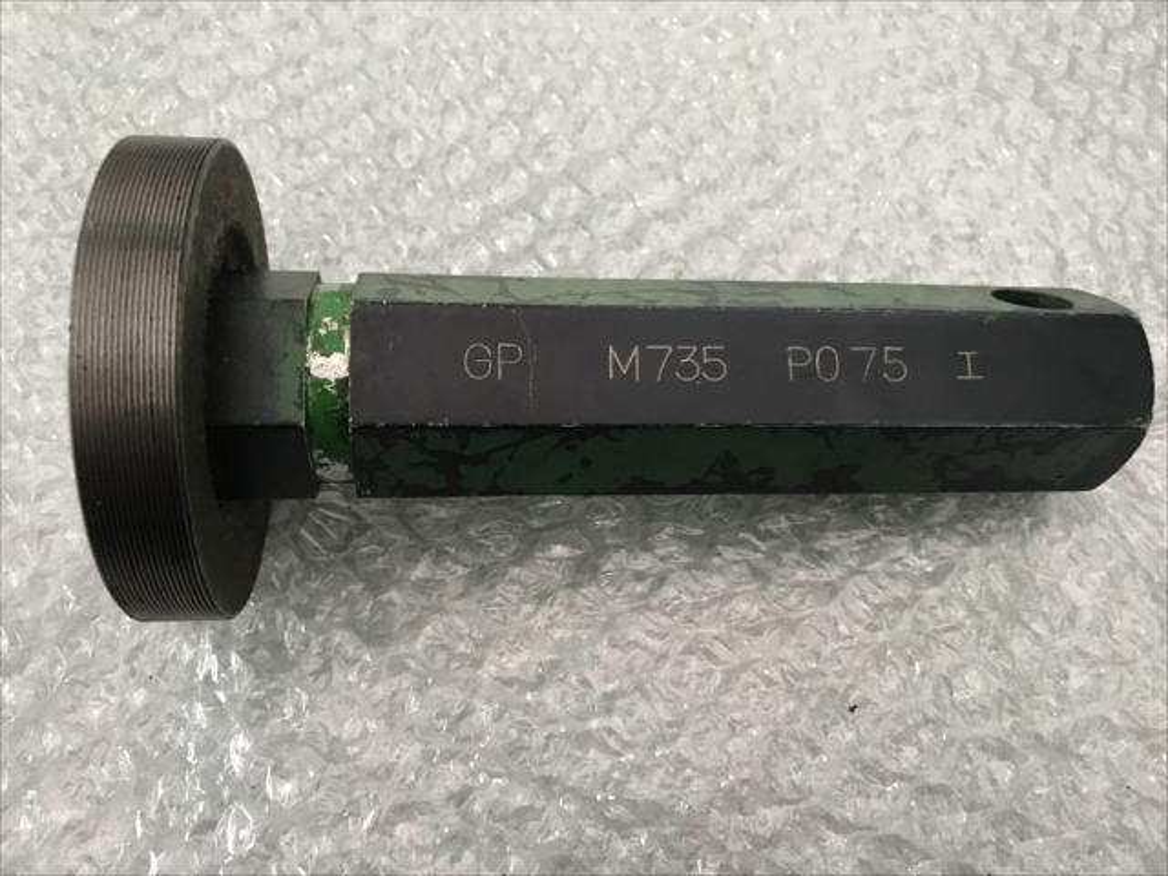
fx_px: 945
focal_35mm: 28
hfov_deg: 63.4
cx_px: 584
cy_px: 438
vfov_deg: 49.7
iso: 80
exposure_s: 1/15
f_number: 1.8
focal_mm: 3.99
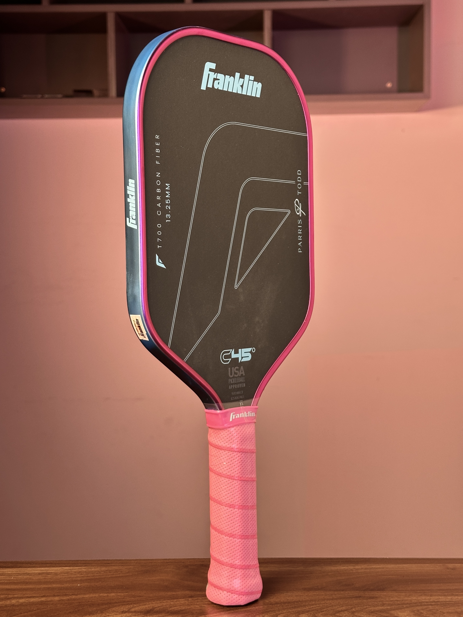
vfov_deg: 39.7
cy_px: 308
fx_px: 856
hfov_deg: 30.3
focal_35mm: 48
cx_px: 232
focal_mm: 6.86
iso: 64
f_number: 1.78
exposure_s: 1/50
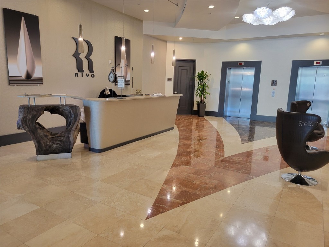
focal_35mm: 26
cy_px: 124
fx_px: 247
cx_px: 164
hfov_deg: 67.3
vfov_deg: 53.1
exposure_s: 1/40
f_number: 1.8
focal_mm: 5.4
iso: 200
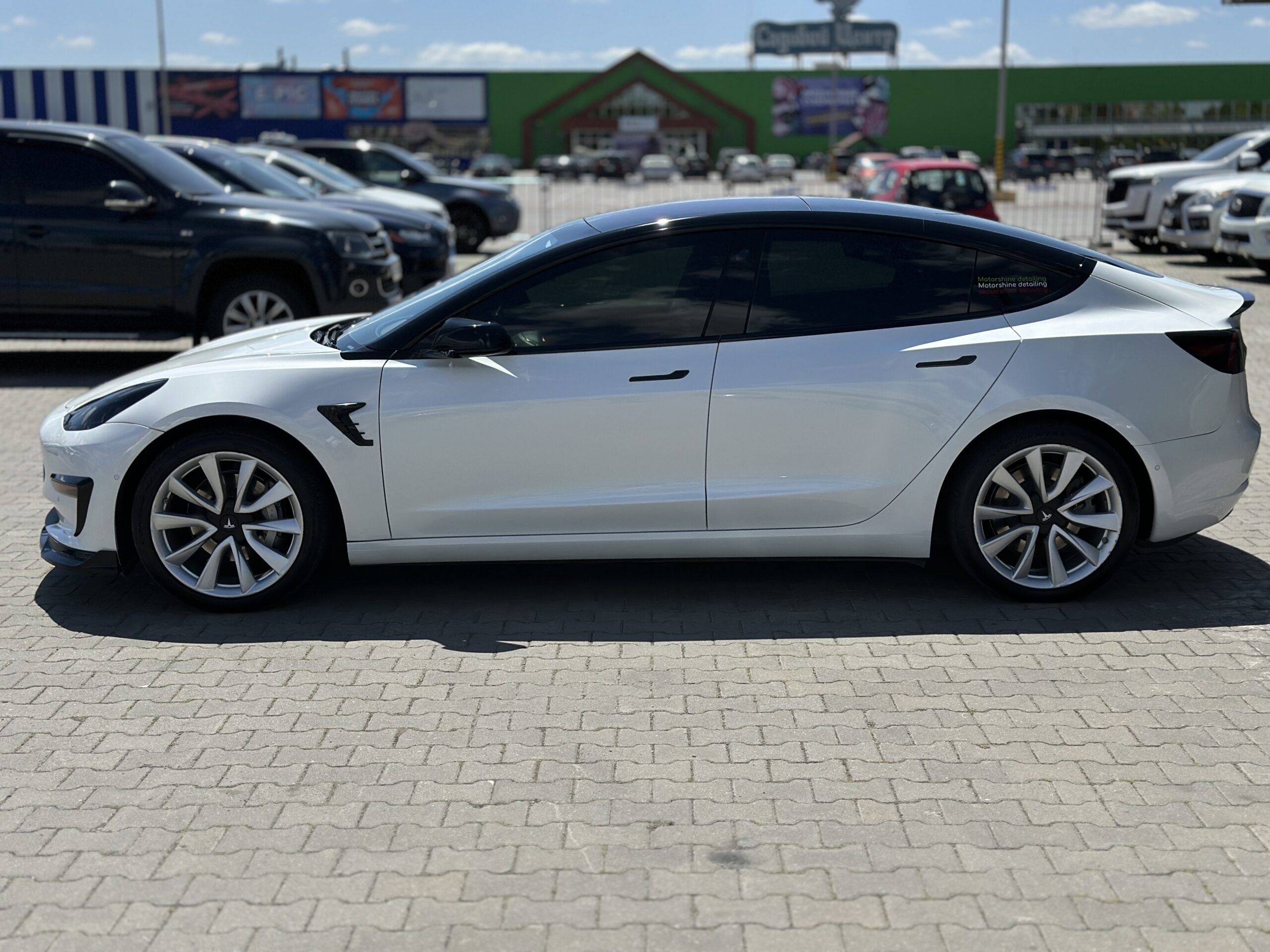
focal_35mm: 48
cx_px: 635
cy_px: 476
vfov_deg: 30.3
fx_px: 1761
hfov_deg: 39.7
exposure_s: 1/9804
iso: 100
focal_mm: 6.86
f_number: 1.78
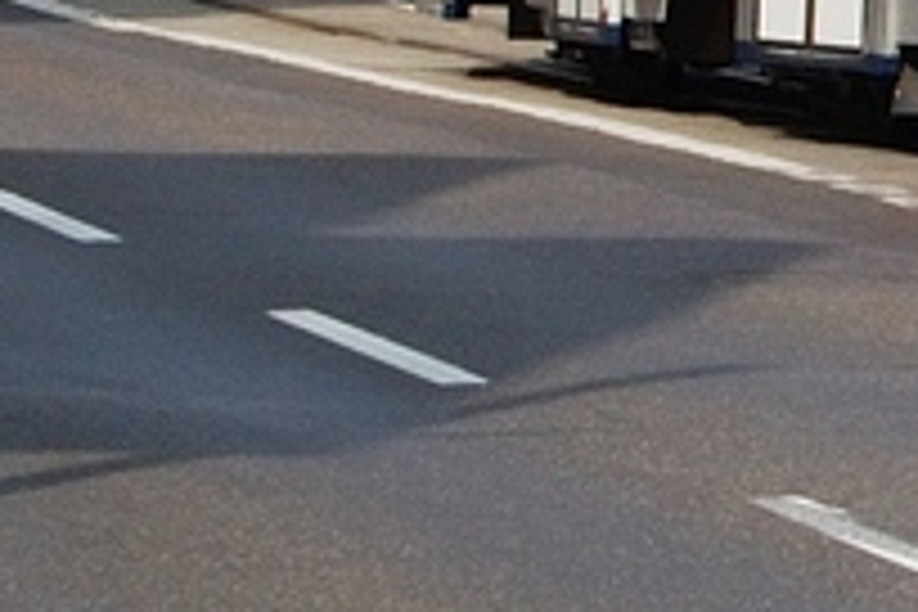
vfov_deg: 3.3
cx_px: 1706
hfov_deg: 4.9
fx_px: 10544
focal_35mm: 414
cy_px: -632
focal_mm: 55
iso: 400
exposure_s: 1/400
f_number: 13
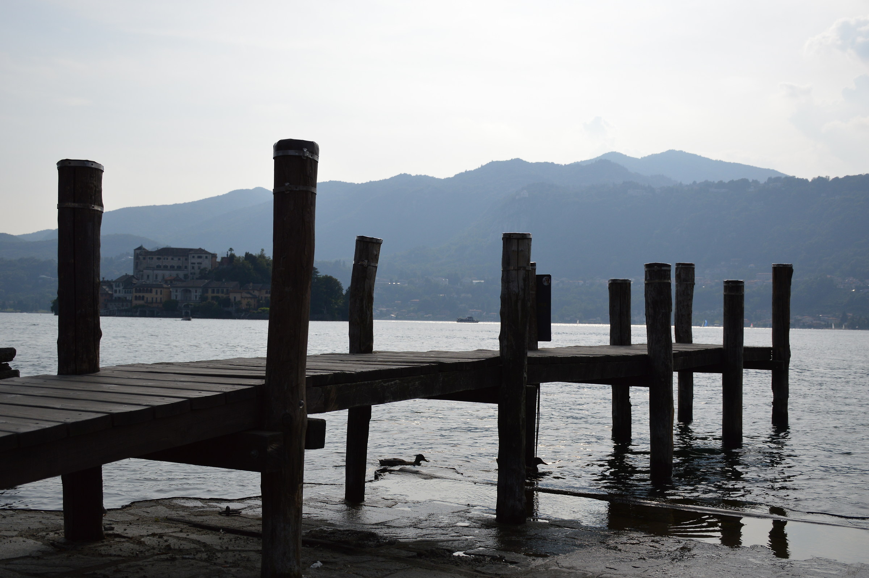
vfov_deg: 34.1
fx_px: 940
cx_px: 434
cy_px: 289
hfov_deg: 49.6
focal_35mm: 39
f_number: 5.6
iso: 200
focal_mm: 26
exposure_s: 1/2500
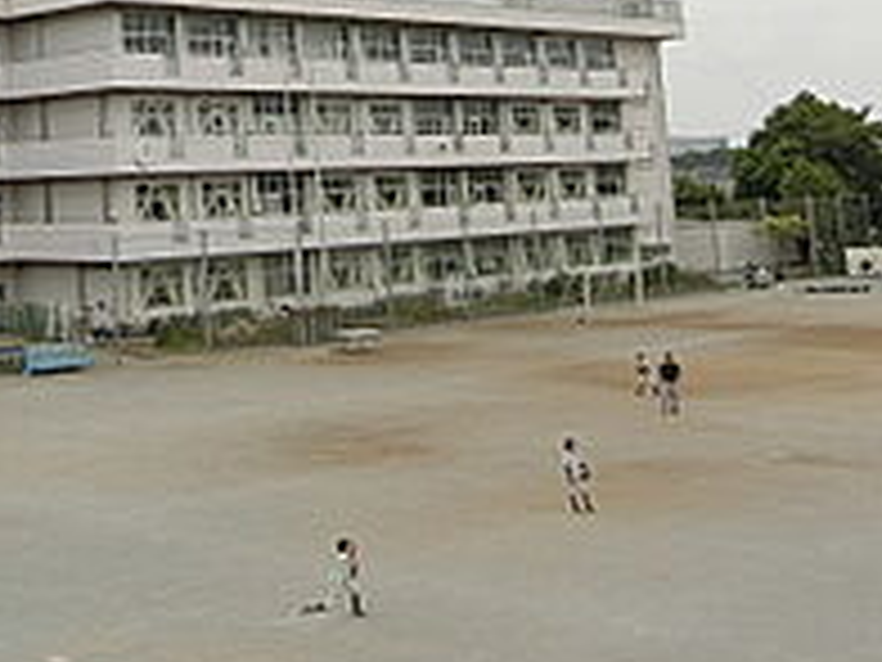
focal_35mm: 60
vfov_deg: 23.2
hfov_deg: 29.8
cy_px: -29
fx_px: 1529
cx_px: -22
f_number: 6.9
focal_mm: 4.06
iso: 80
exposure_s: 1/250
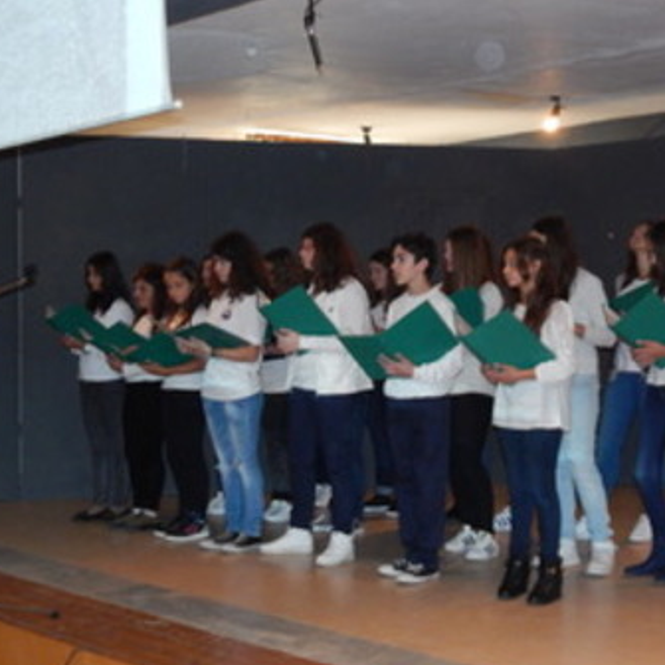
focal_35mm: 64
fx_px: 1391
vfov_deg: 26.9
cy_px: 315
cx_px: 349
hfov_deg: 26.9
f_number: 3.4
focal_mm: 6.8
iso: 400
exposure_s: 1/30
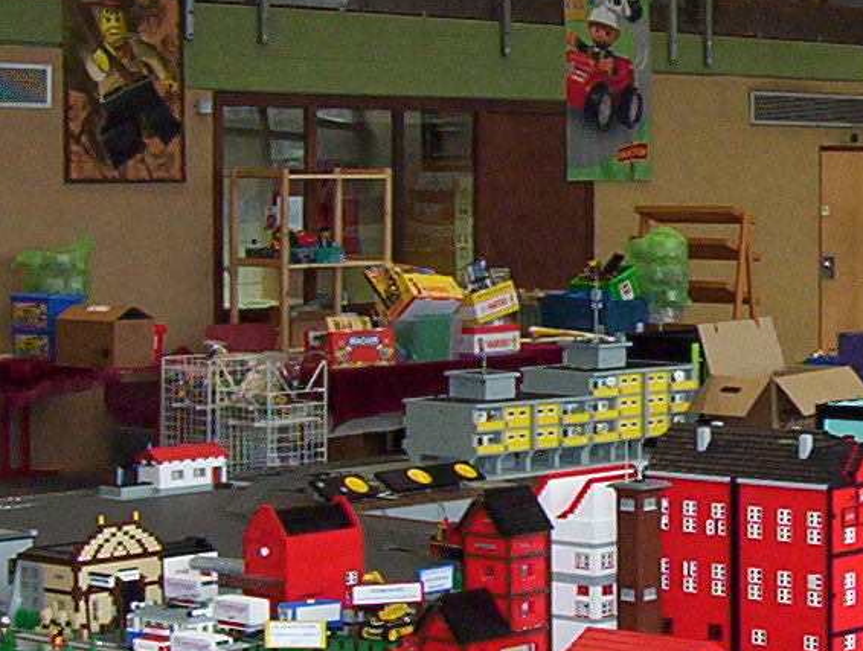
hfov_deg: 15.4
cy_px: 264
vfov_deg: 12.0
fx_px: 3098
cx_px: 974
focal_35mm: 124
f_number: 2.73
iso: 140
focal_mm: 5.77
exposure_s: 1/60
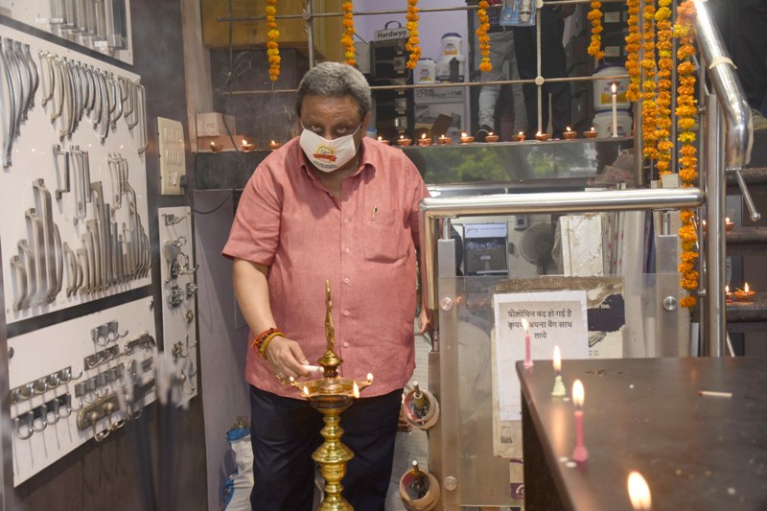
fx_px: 958
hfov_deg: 43.6
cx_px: 384
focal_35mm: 45
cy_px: 256
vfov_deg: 29.9
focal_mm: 30
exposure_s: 1/60
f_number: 4
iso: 400
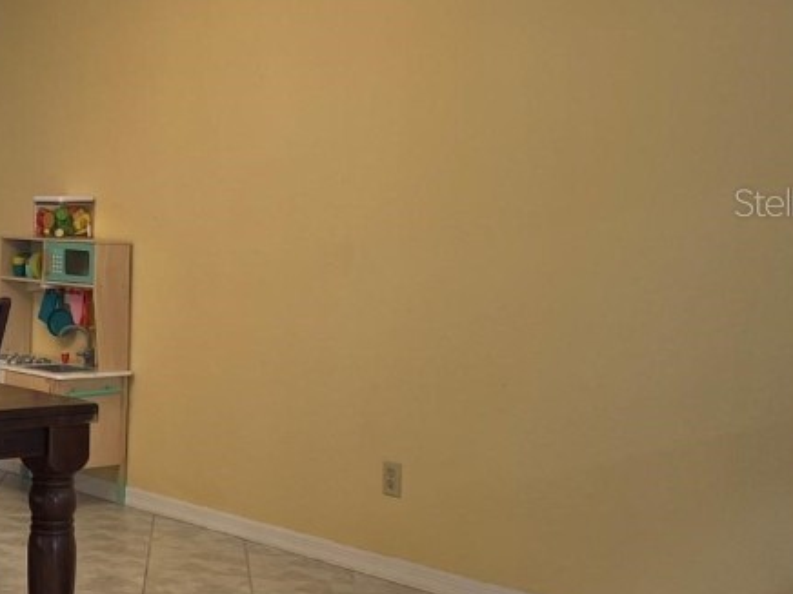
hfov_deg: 29.3
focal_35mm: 61
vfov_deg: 23.9
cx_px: -25
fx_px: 1397
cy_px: 202
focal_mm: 5.7
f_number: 1.5
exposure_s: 1/60
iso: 80
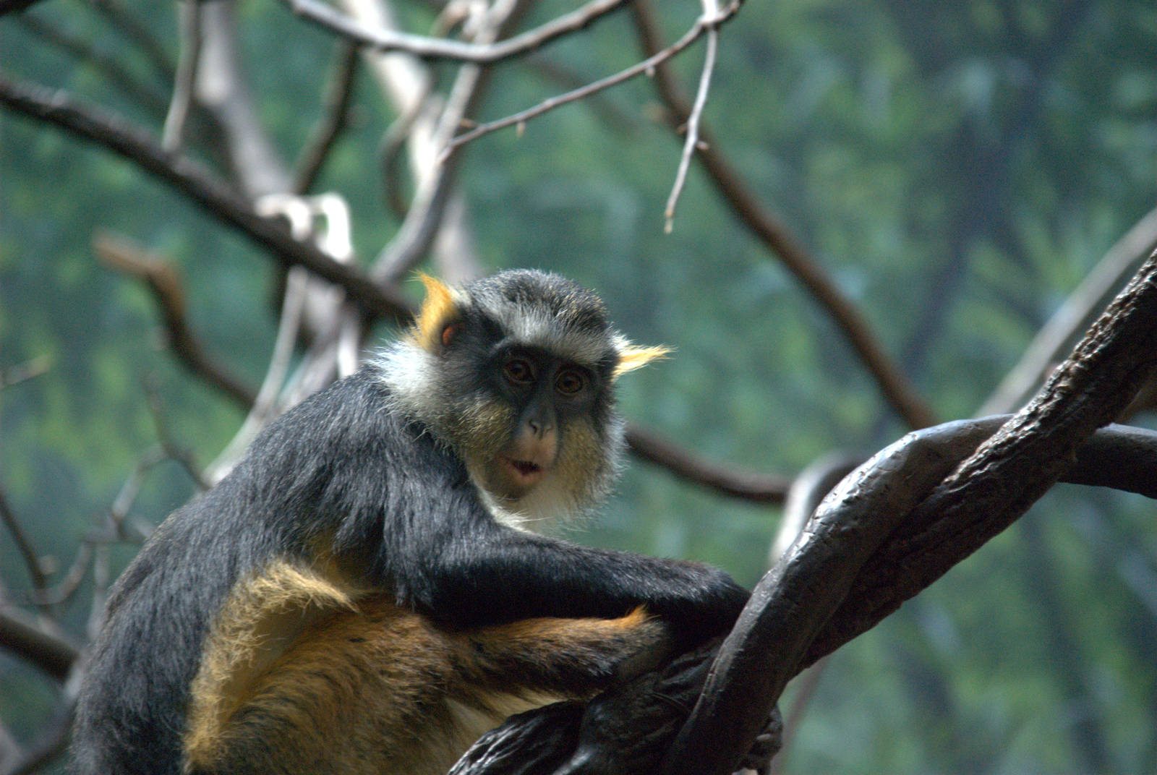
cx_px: 578
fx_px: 9656
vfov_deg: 4.6
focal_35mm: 300
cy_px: 388
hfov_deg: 6.9
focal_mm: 200
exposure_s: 1/160
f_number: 6.3
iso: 1600
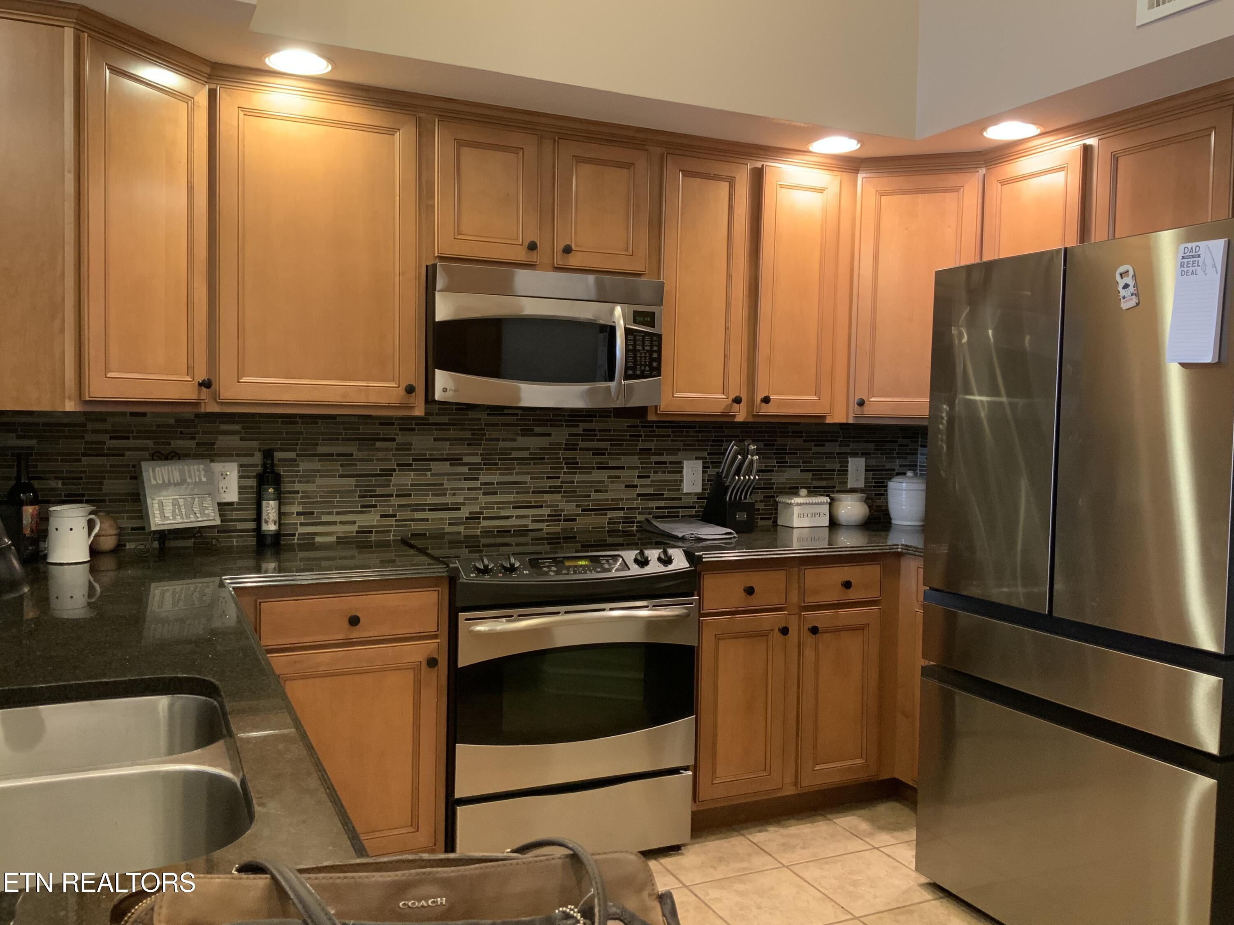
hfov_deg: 61.7
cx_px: 617
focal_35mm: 29
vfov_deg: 48.2
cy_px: 462
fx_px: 1034
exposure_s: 1/40
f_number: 1.8
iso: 250
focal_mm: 3
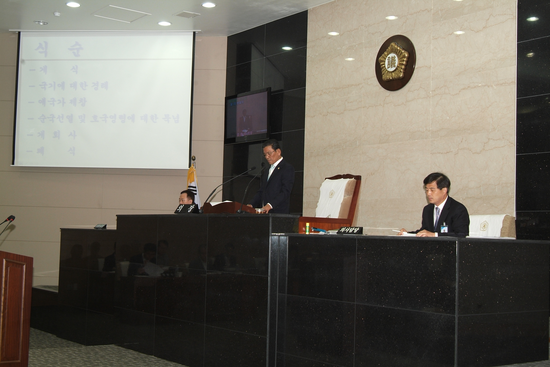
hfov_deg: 38.9
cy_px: 184
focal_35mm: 51
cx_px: 275
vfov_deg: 26.5
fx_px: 779
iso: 400
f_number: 5.6
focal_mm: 34
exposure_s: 1/60
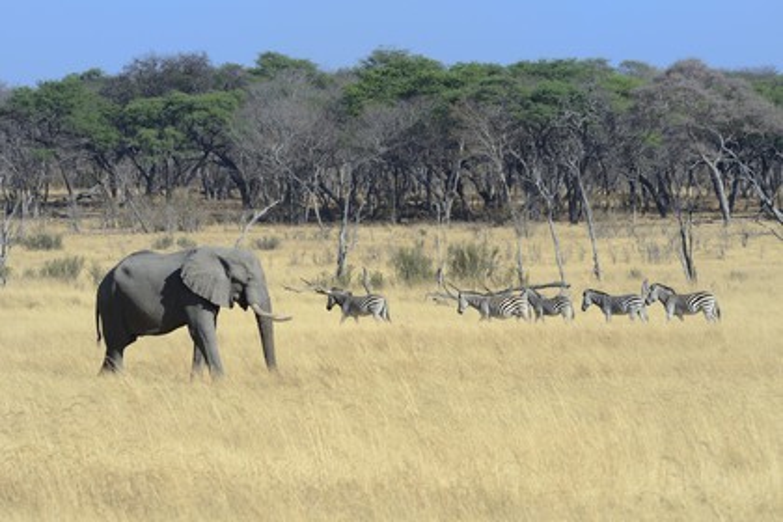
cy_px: 261
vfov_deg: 4.9
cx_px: 392
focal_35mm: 280
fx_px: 6090
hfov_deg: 7.4
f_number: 10
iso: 800
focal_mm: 280
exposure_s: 1/1600
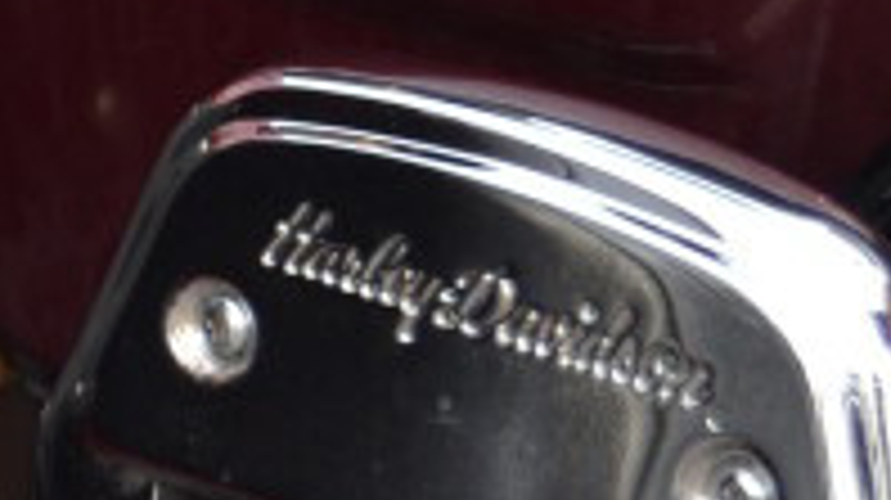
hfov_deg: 6.8
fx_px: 7200
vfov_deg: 4.0
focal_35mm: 305
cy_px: 194
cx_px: -1120
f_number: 4.8
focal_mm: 32
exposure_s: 1/125
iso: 100
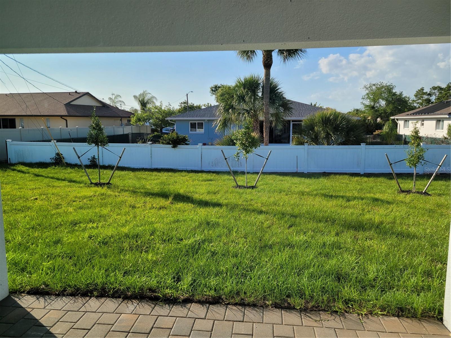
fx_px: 339
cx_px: 226
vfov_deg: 53.1
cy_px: 169
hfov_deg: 67.3
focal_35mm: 26
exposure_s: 1/1410
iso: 40
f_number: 1.8
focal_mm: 5.4
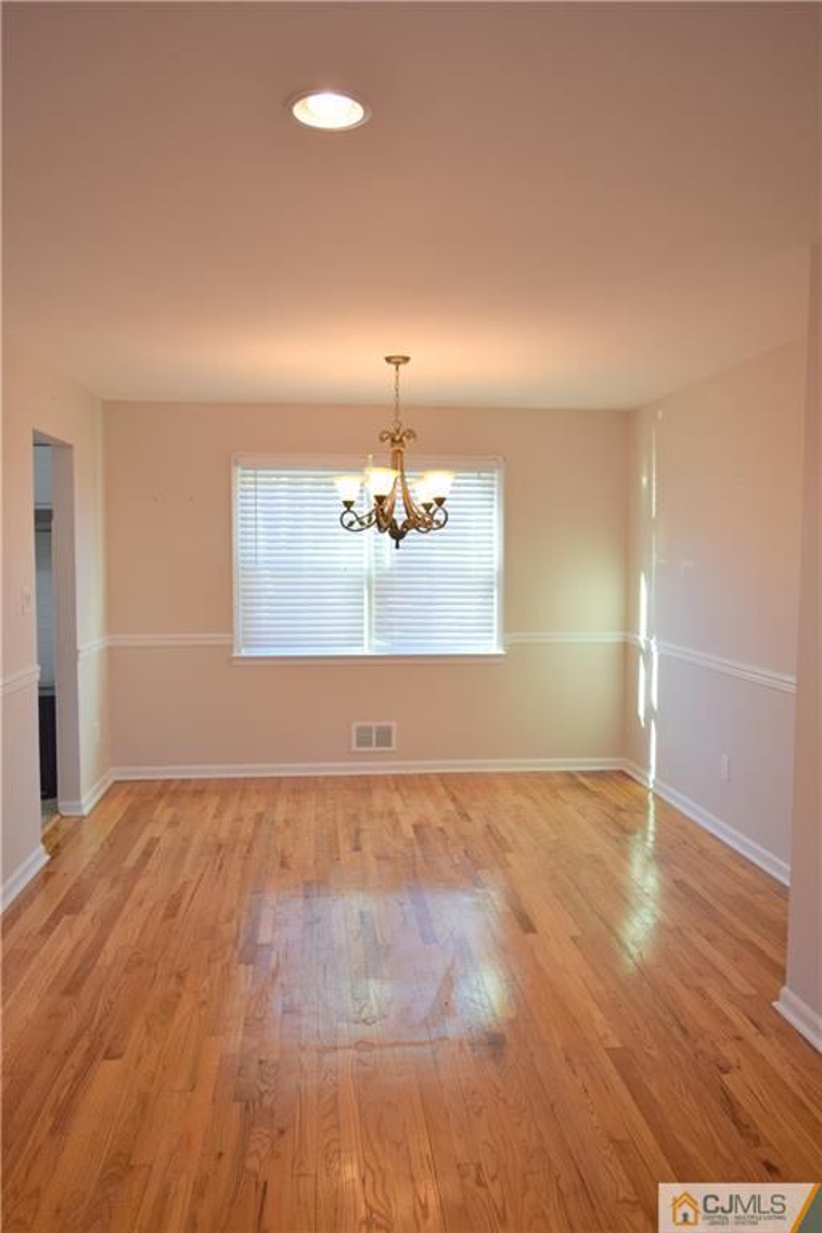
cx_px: 411
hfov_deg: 47.9
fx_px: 925
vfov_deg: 67.4
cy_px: 616
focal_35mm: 27
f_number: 4.5
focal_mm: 18
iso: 400
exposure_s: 1/80
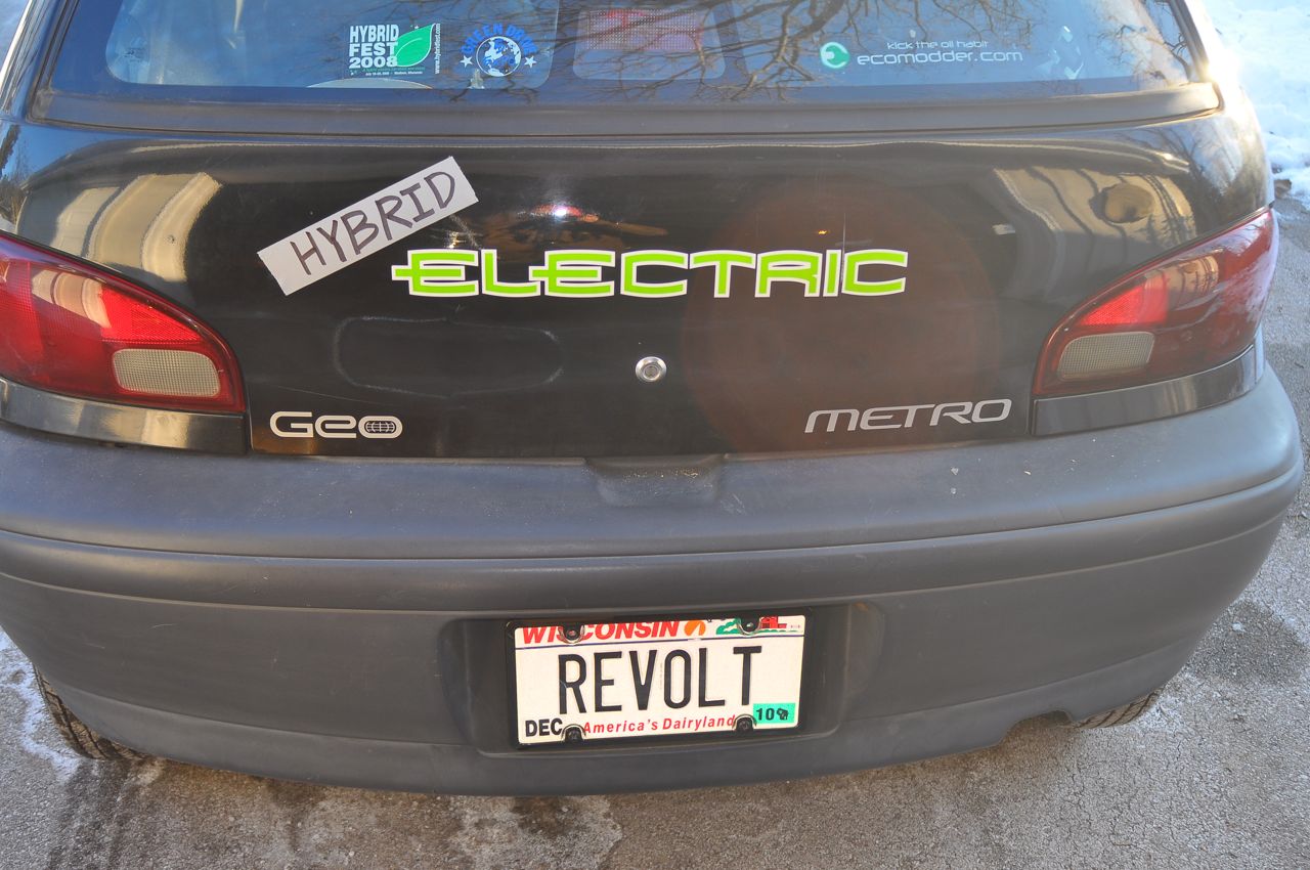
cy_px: 435
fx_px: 1526
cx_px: 655
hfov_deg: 46.5
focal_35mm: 42
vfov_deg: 31.8
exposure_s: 1/100
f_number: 3.3
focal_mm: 28
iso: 200
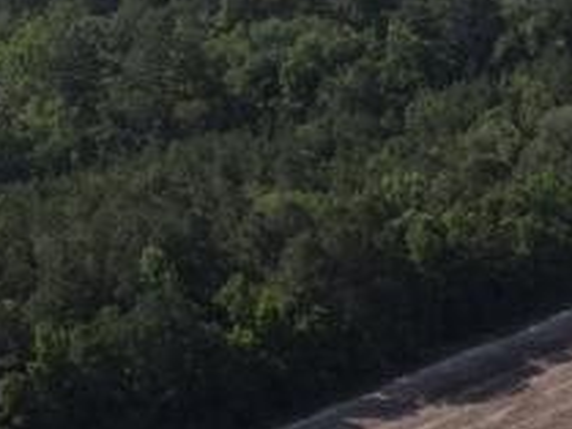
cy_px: 352
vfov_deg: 10.7
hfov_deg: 13.8
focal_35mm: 138
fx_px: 2282
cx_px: 709
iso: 100
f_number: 2.8
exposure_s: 1/640
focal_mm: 4.5
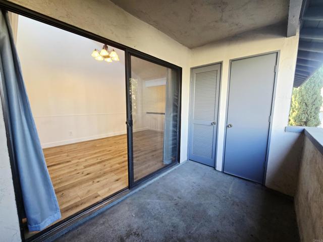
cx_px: 162
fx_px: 121
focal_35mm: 13
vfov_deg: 89.9
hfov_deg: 106.2
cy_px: 121
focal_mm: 2.2
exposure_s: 1/60.2
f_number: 2.2
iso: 160
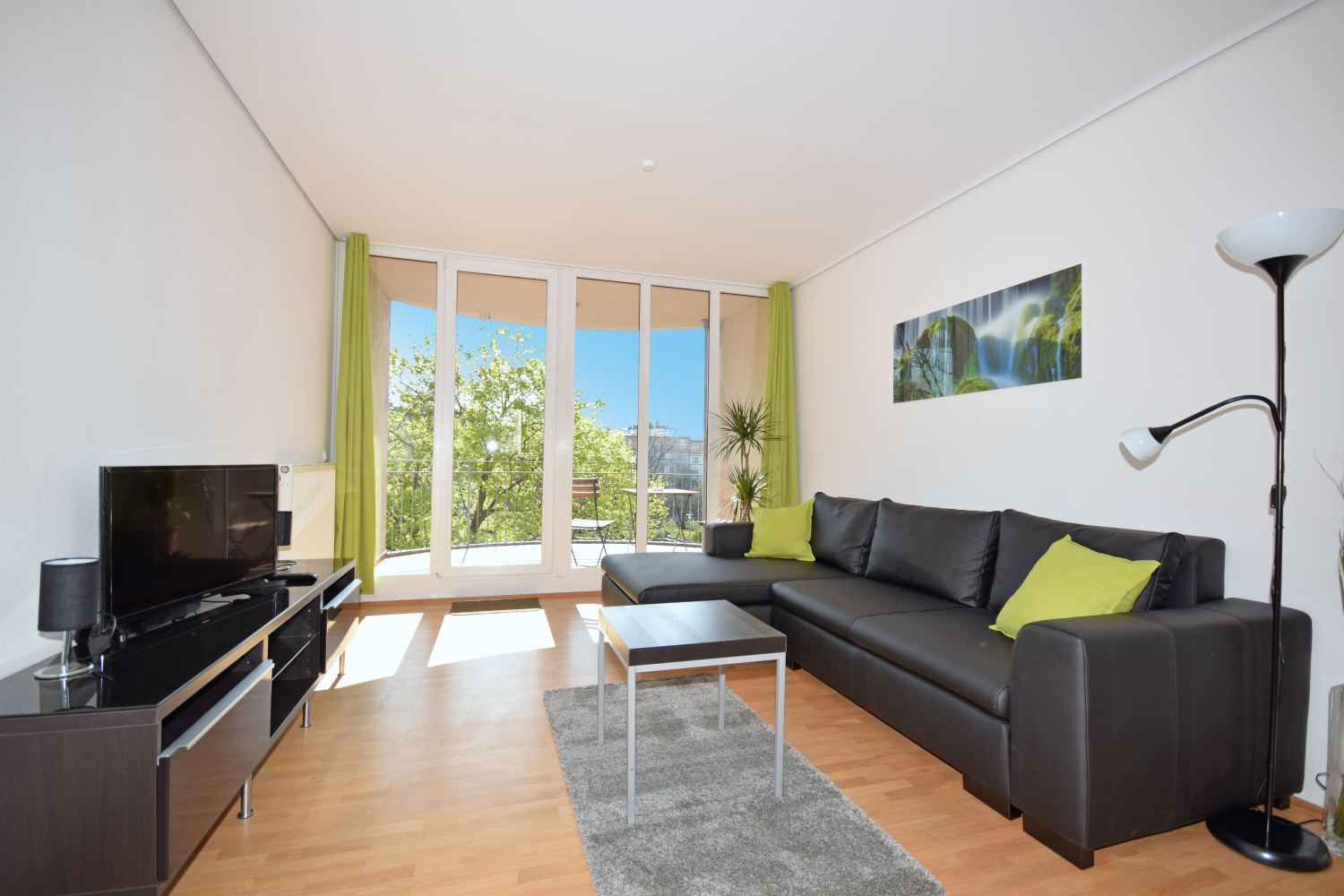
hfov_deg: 100.4
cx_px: 672
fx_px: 560
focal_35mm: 15
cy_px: 448
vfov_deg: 77.3
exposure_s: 1/125
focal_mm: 10
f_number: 5.6
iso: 100
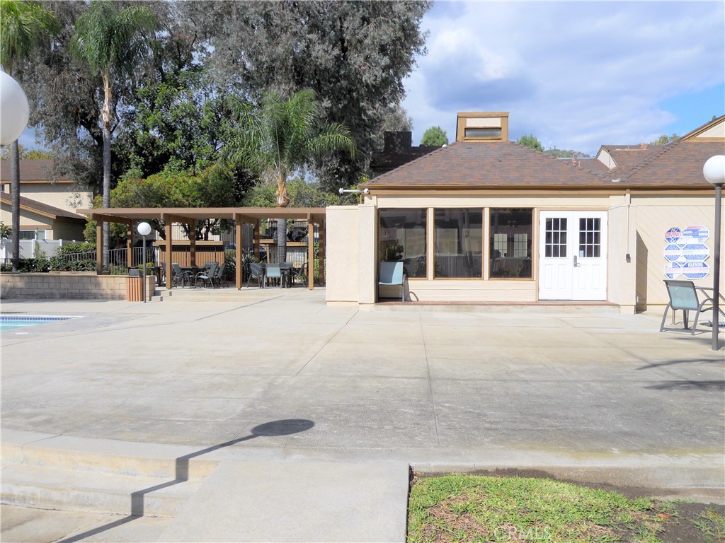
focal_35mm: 32
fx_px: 670
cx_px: 362
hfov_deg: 56.8
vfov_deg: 44.2
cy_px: 272
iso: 80
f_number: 5.6
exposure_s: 1/500
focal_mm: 5.7
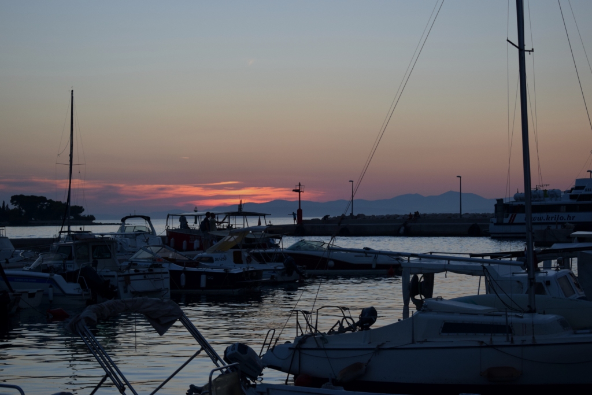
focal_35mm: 82
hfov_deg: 24.6
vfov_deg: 16.6
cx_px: 296
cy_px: 198
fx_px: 1357
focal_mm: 55
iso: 500
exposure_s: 1/125
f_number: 5.6
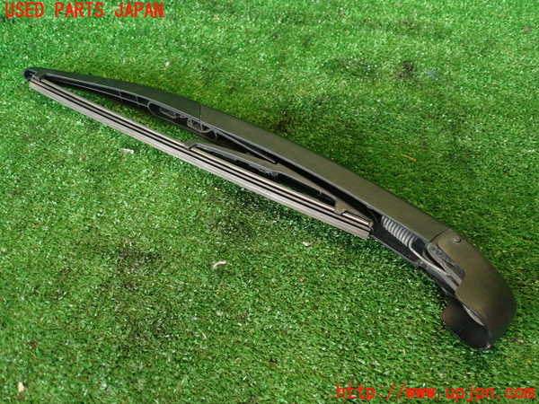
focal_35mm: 32
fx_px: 498
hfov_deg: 56.8
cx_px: 270
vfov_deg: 44.2
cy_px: 202
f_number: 2.4
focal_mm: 5.79
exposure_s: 1/30
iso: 200
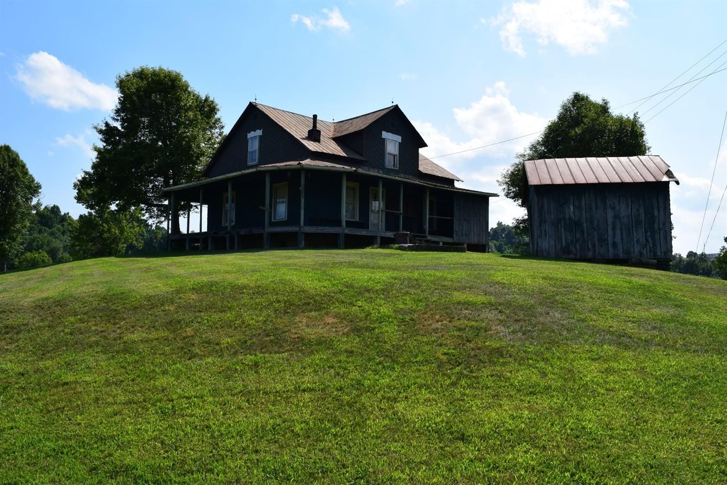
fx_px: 545
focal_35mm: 27
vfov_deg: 48.0
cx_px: 364
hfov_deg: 67.4
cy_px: 242
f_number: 11
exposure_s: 1/500
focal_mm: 18
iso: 400
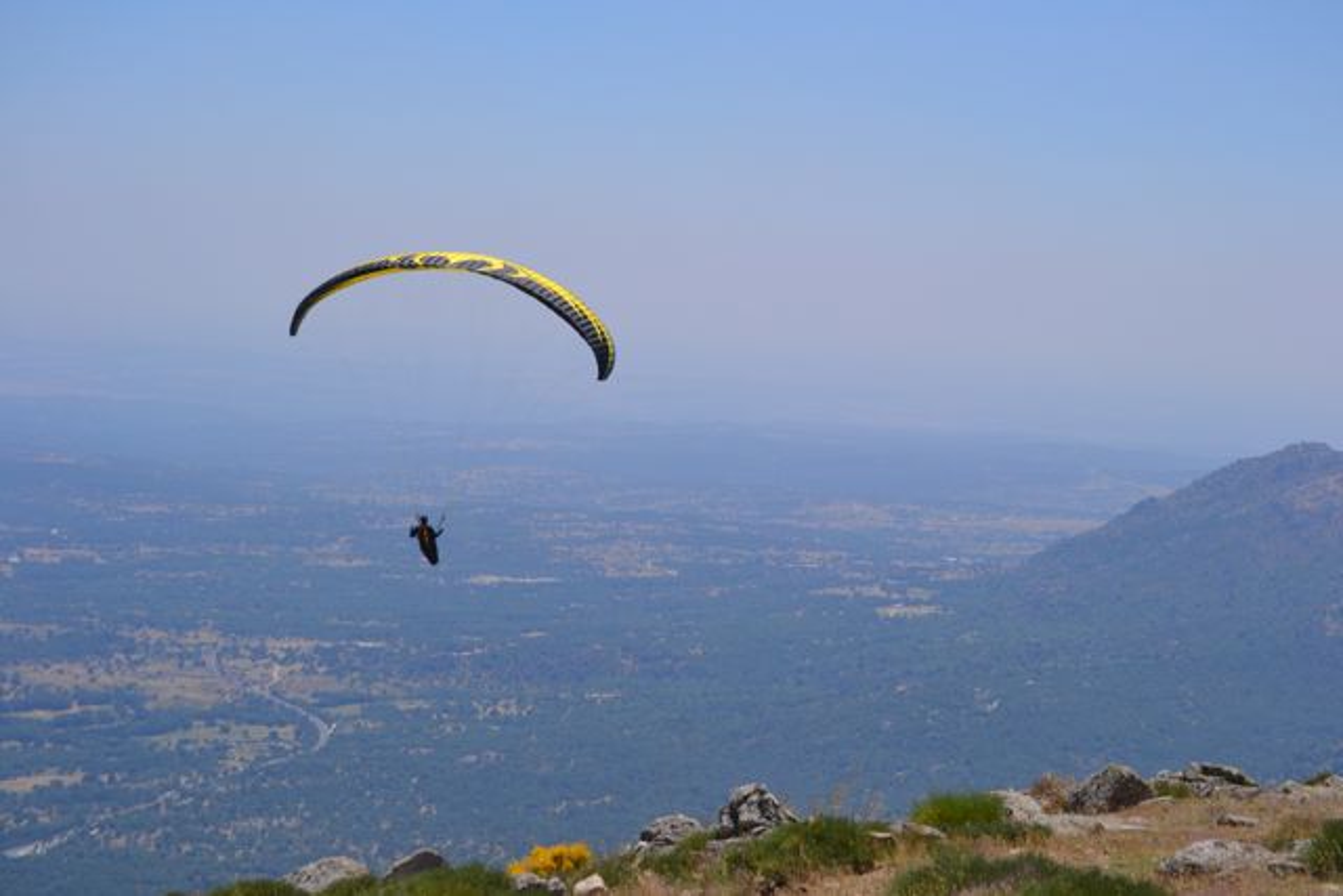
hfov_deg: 24.6
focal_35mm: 82
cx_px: 672
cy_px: 448
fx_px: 3078
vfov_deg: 16.6
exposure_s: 1/2000
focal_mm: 55
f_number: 7.1
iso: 400
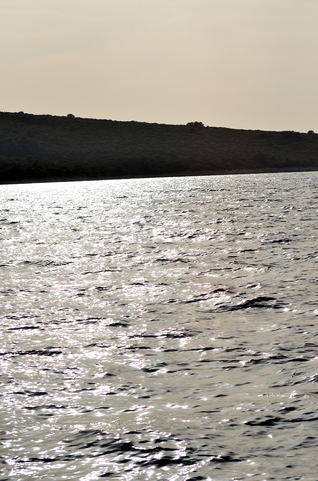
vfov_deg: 19.5
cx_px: 159
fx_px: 1398
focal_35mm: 105
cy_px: 240
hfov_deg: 13.0
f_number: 5.6
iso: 450
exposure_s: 1/8000
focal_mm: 70
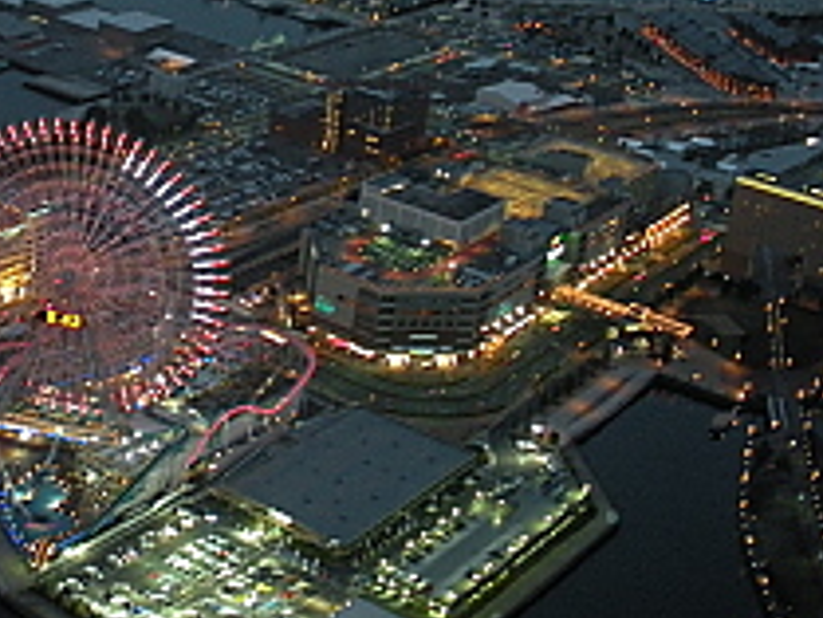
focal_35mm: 67
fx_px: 1594
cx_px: 63
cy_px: 55
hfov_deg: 27.8
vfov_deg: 21.4
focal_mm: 6.3
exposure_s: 1/6.4
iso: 400
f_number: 3.5
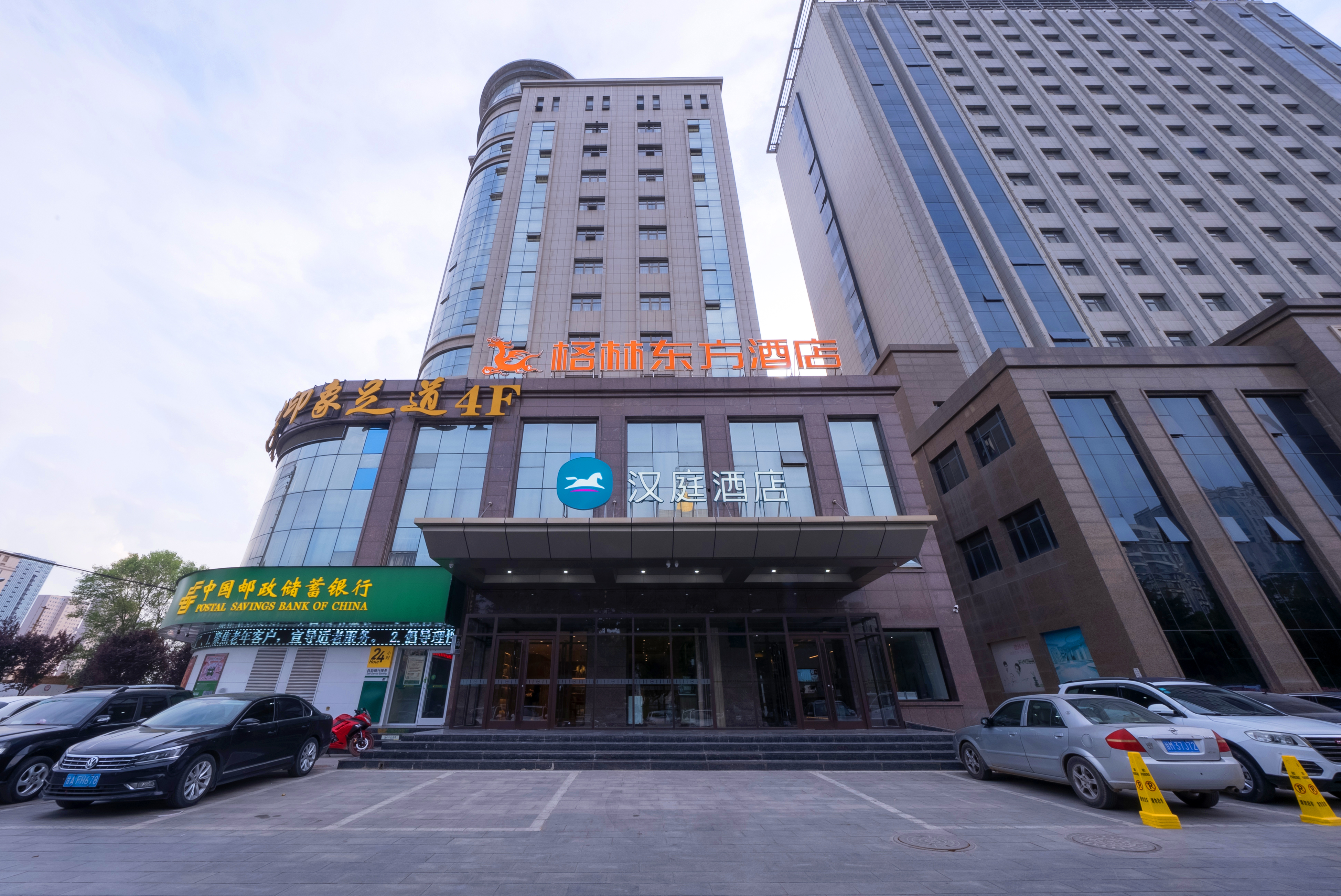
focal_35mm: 13
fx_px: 485
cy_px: 422
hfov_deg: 108.2
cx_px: 628
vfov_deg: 85.4
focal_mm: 12
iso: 250
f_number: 22
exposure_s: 1/60
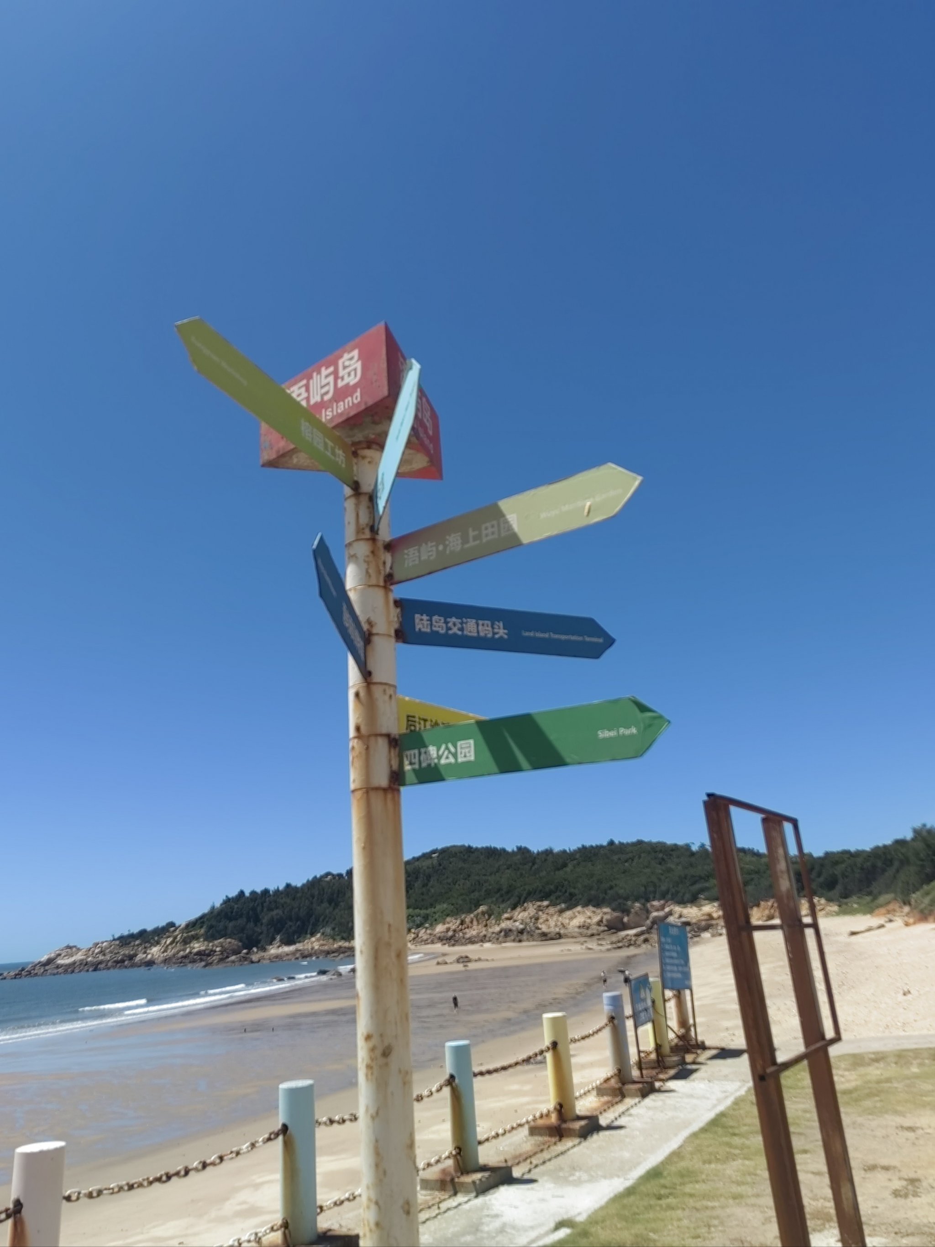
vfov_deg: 65.3
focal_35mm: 27
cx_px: 468
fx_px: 972
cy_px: 624
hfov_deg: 51.4
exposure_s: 1/5000
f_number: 1.9
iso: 50
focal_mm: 5.52
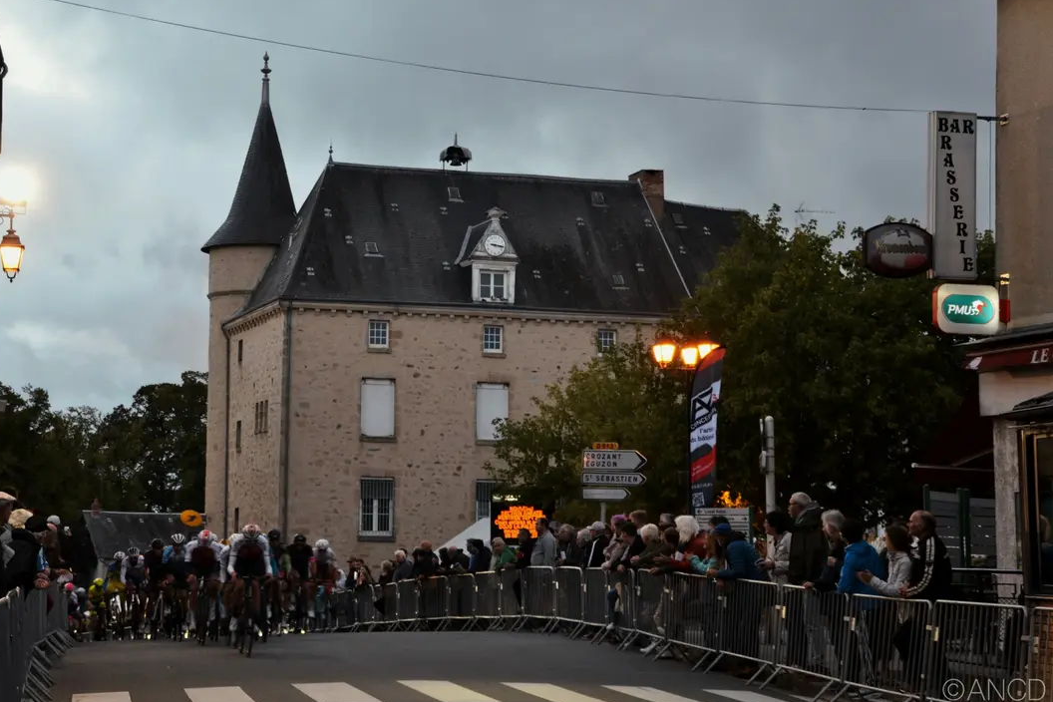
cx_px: 456
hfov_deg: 27.0
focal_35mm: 75
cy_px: 315
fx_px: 2194
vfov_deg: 18.2
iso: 400
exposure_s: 1/40
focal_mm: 44
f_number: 4.5
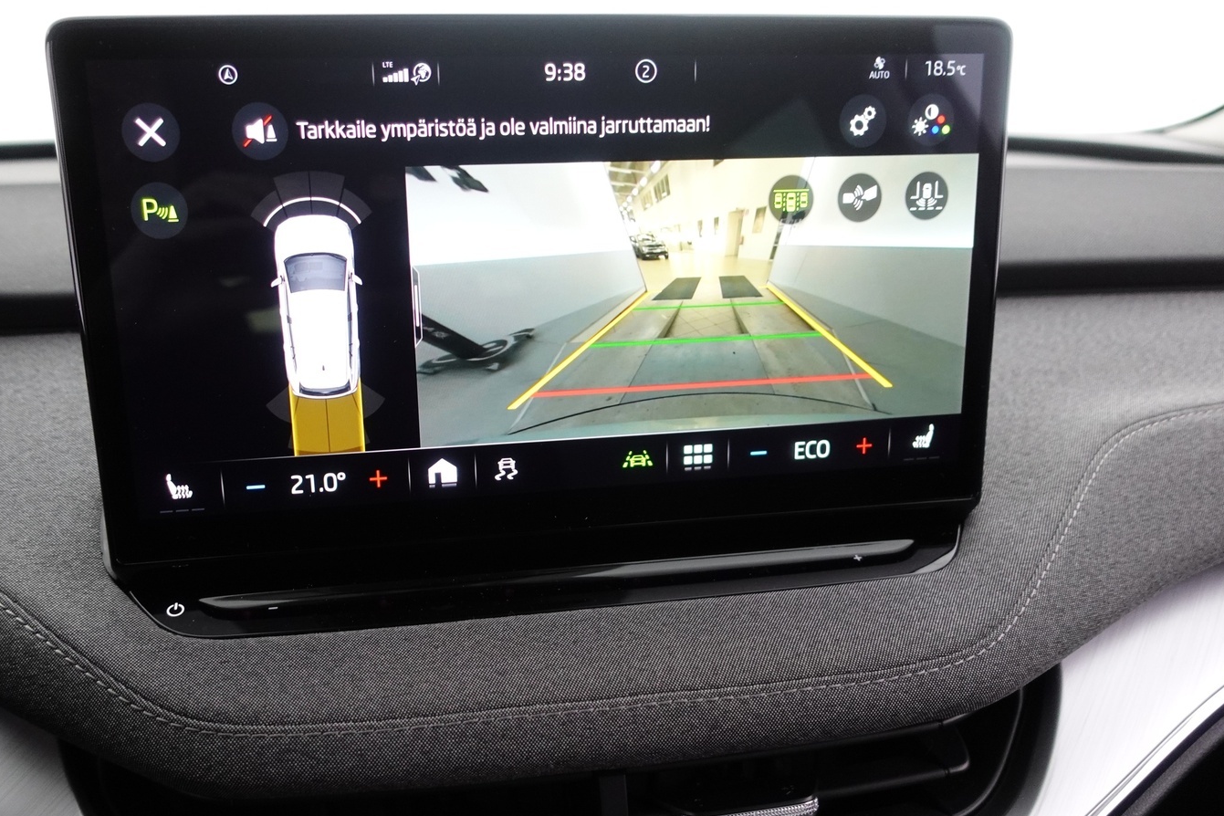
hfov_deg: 63.2
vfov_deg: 44.7
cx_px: 500
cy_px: 490
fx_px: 986
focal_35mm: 29
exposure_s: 1/30
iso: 800
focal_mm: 9.4
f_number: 1.8
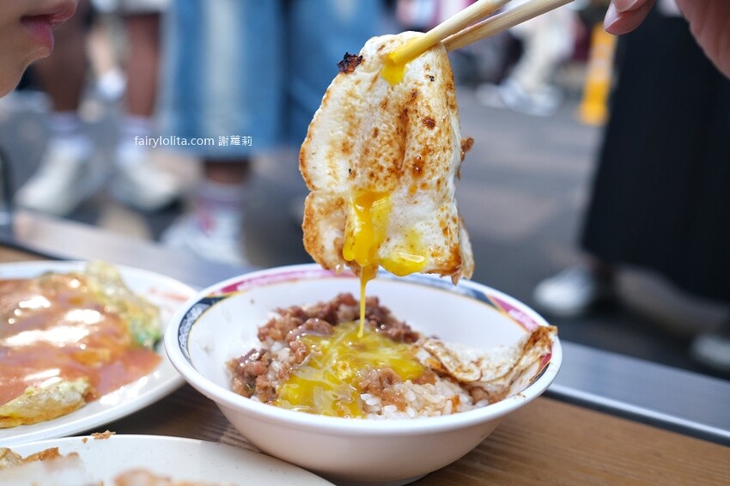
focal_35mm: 35
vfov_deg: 37.8
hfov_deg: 54.5
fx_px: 709
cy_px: 243
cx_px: 365
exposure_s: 1/1250
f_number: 3.2
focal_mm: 23
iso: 800
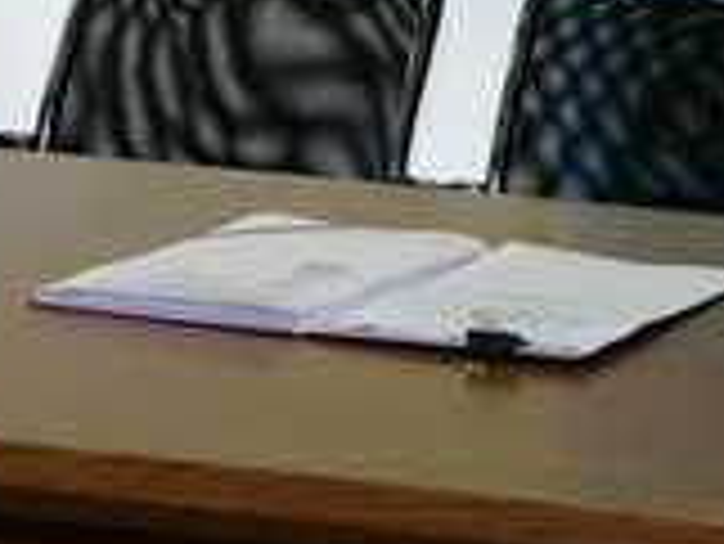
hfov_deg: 11.2
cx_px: 1131
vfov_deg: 8.7
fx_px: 3537
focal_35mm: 169
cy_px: -90
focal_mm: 9.2
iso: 100
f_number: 3.2
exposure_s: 1/60
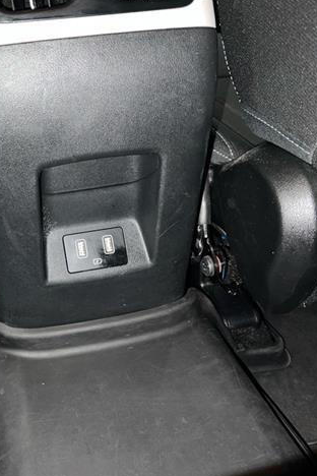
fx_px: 489
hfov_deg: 35.0
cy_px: 238
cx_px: 70
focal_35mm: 37
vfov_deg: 51.9
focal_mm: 5.7
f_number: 1.5
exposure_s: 1/4
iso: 32
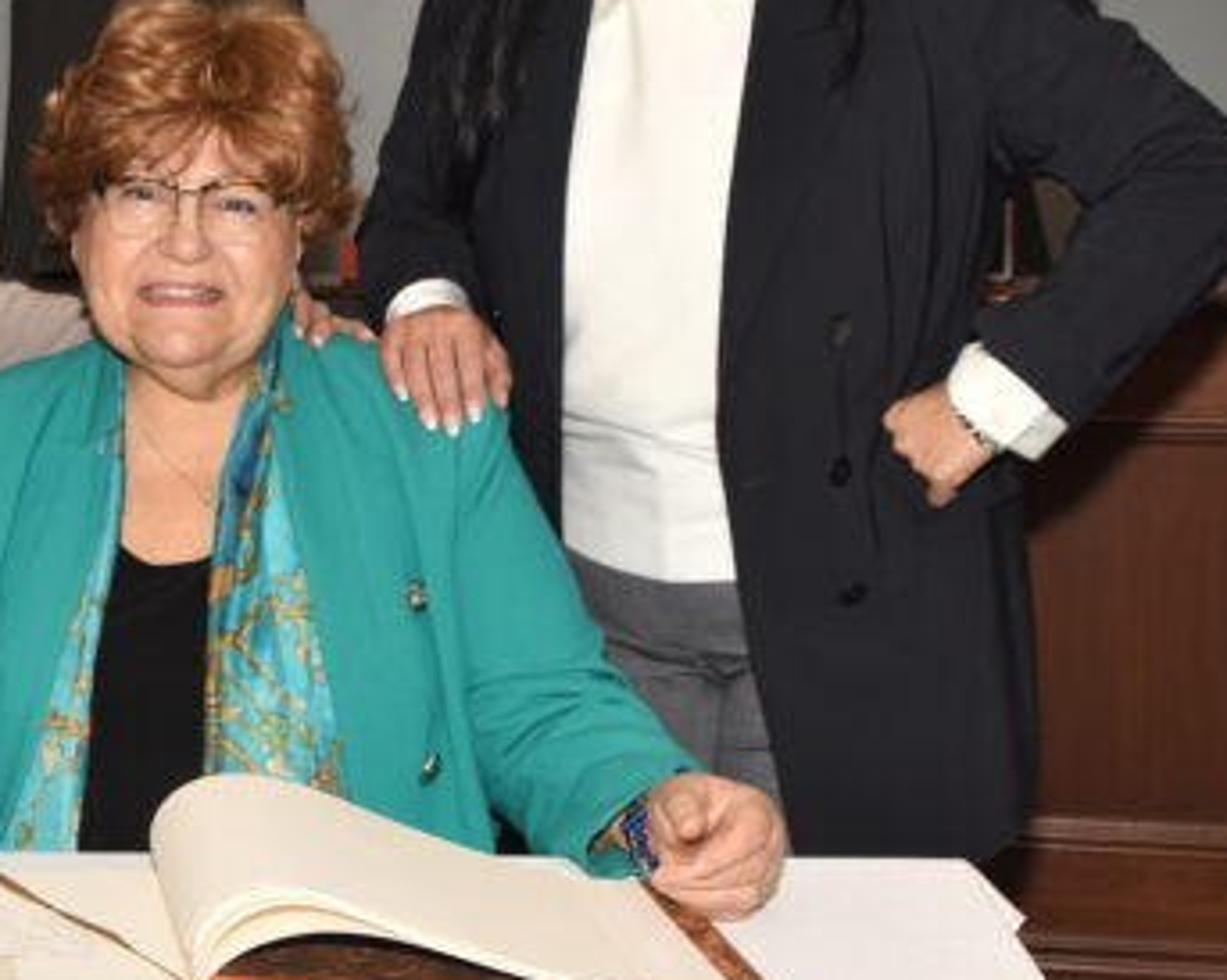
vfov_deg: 18.7
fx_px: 2976
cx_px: 193
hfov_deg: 22.9
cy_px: 340
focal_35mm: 82
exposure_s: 1/60
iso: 400
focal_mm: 26
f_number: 5.6
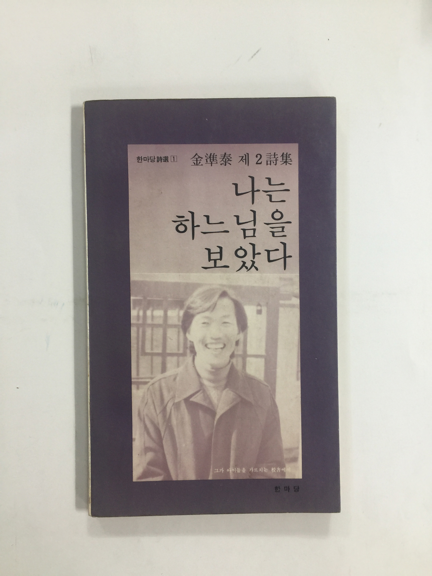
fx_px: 483
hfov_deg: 48.2
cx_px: 216
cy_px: 288
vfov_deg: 61.7
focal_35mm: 29
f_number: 2.2
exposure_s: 1/15
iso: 32
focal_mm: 4.15
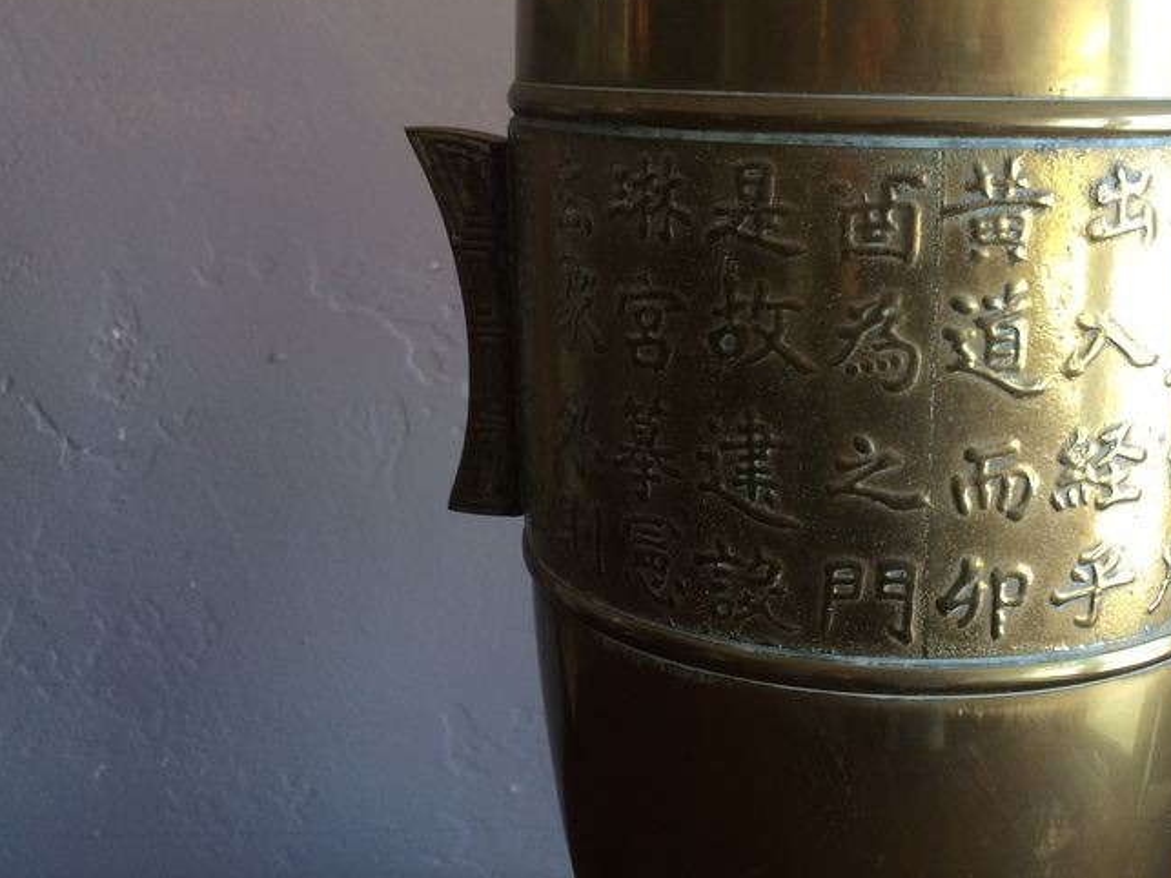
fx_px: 1421
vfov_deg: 34.2
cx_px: 758
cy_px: 327
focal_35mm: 42
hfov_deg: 44.3
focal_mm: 4.12
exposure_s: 1/40
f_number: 2.2
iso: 32
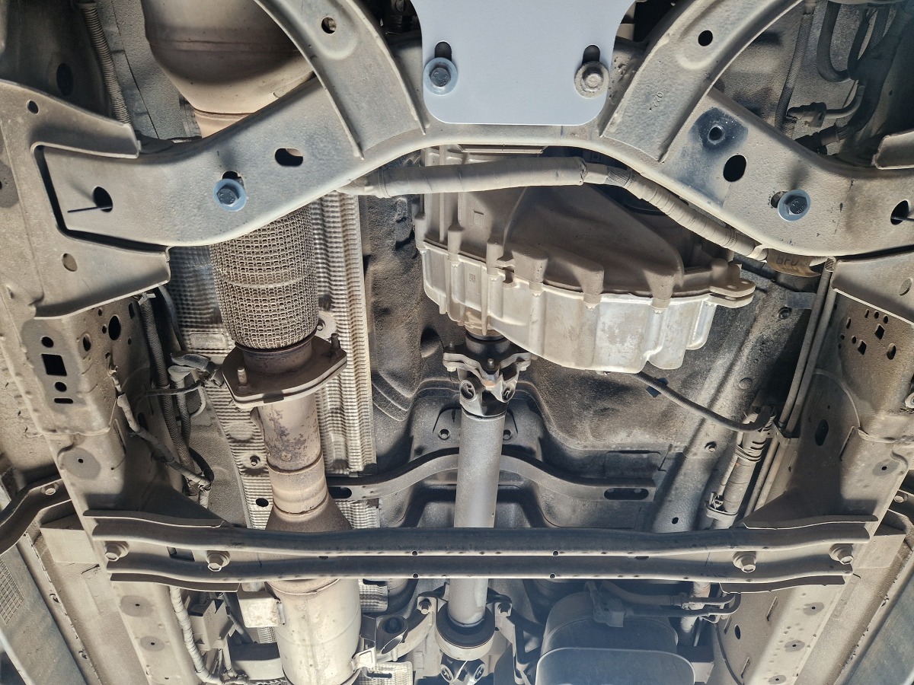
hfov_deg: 73.9
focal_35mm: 23
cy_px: 342
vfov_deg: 58.9
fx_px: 607
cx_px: 457
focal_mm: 5.4
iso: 125
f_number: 1.8
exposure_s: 1/100
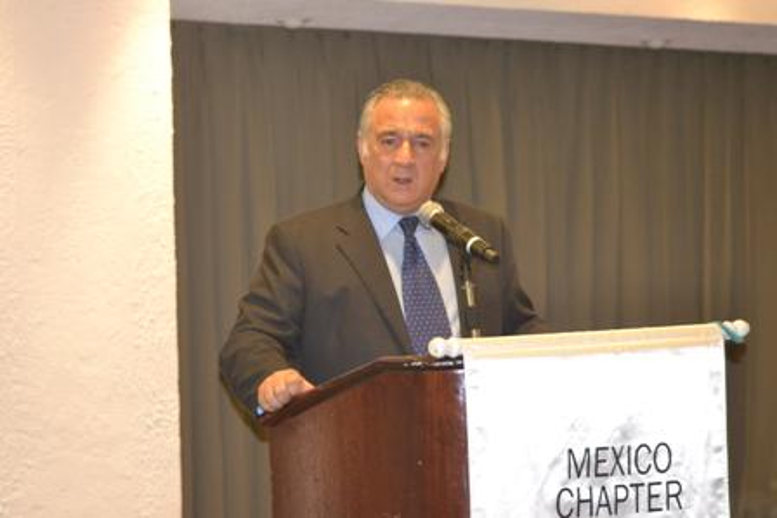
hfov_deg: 19.5
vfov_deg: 13.1
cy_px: 259
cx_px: 388
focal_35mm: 105
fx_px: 2267
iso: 1600
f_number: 4
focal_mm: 70
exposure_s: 1/60
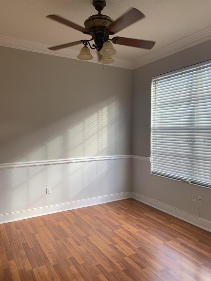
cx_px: 106
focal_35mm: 26
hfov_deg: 53.1
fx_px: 211
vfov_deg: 67.3
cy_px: 140
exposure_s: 1/120
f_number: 1.8
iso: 80
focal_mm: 4.25
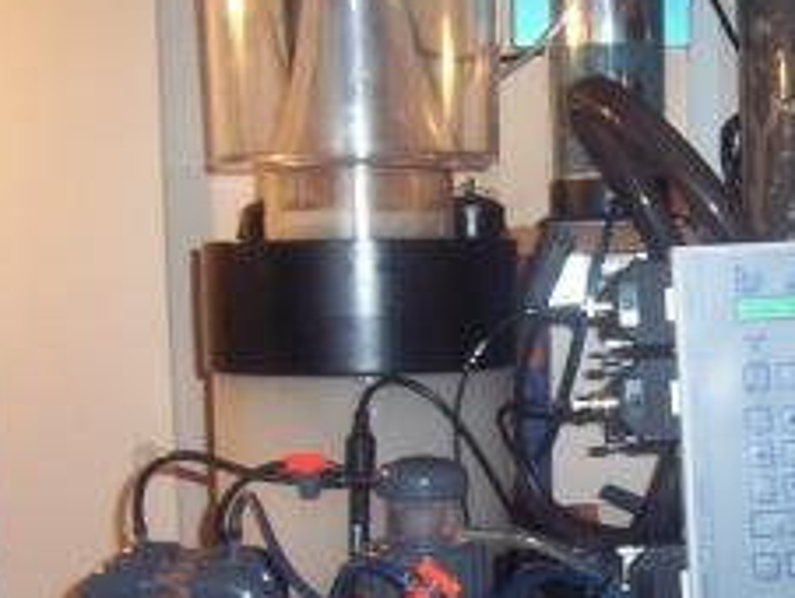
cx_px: 653
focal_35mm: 71
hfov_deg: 26.8
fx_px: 1632
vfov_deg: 20.3
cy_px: 545
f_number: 2.76
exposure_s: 1/30
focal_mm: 5.54
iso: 140
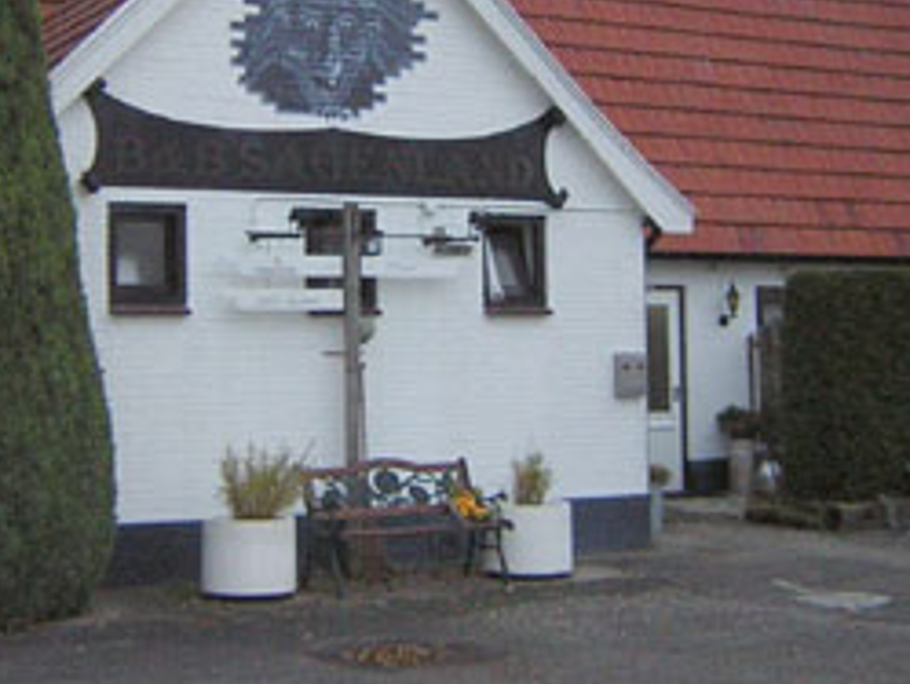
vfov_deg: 22.3
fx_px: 1710
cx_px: 420
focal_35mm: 65
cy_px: 143
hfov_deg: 29.8
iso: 400
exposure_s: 1/60.1
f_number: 2.6
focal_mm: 4.7
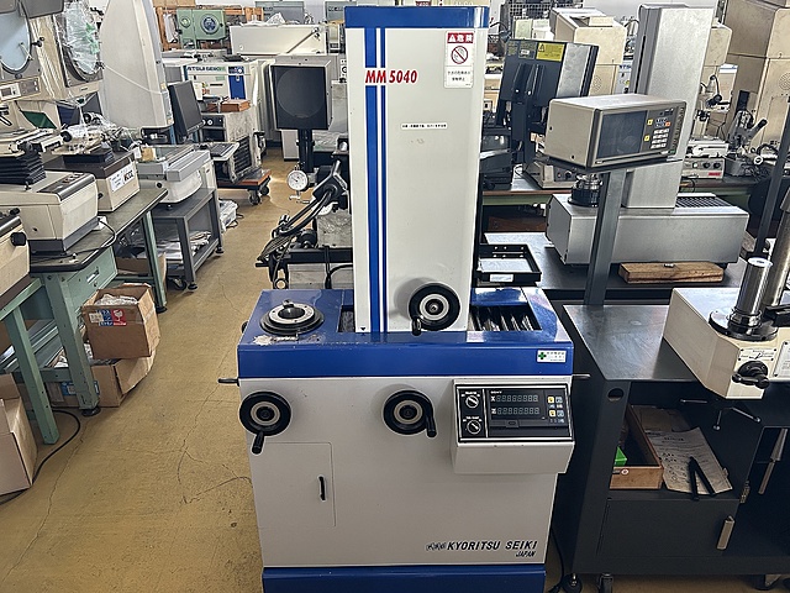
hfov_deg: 67.3
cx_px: 395
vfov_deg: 53.1
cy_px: 296
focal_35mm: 26
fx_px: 593
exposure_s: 1/110
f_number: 1.5
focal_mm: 5.7
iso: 125
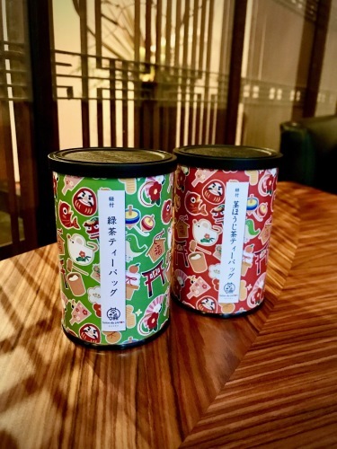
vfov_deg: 63.4
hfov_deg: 49.7
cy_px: 224
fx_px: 363
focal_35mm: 28
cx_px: 168
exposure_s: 1/5
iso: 100
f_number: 1.8
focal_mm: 3.99
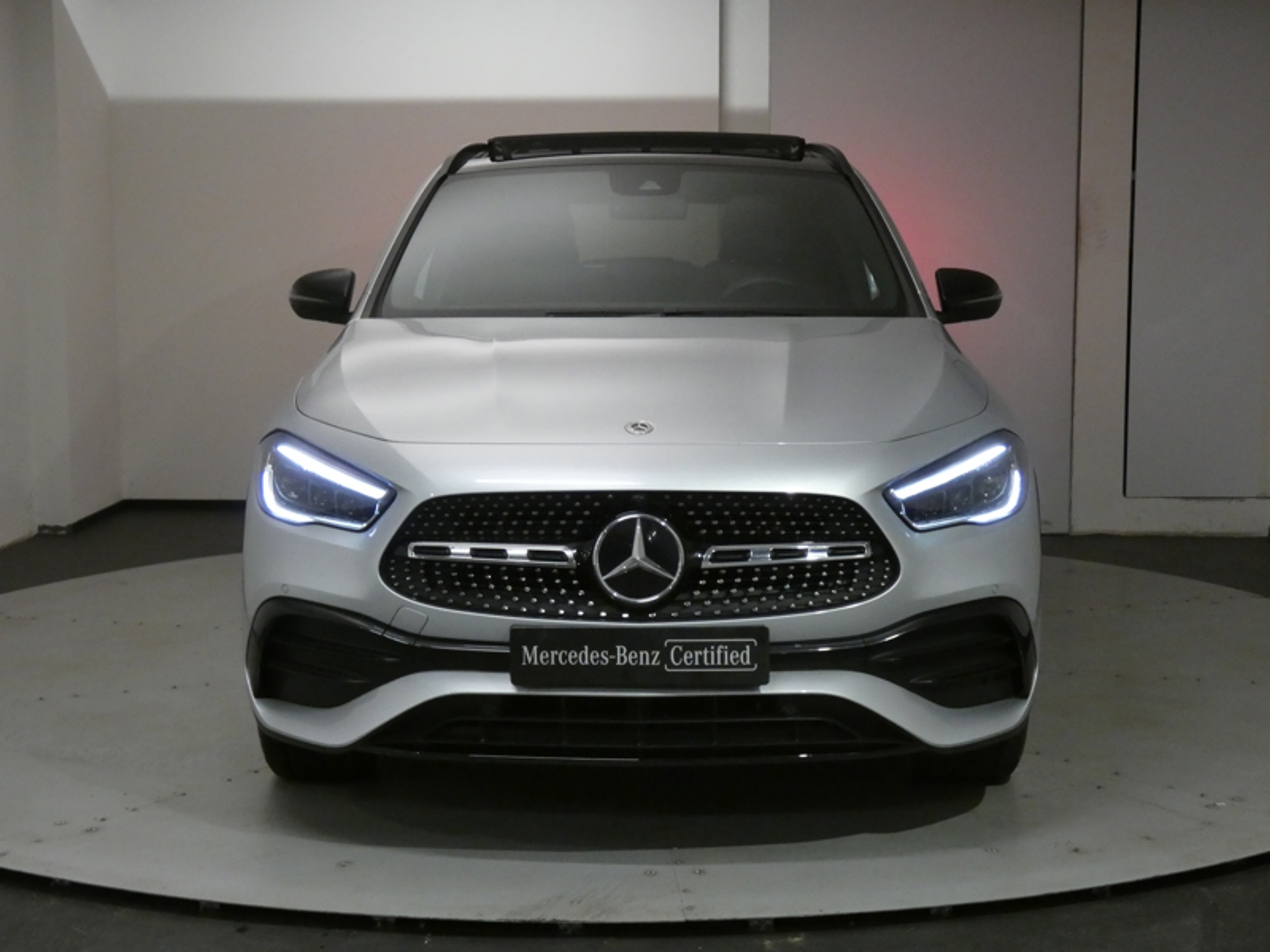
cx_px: 635
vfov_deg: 27.5
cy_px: 476
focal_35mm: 53
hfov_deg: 36.2
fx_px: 1944
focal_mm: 9.5
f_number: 3.9
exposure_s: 1/80
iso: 800
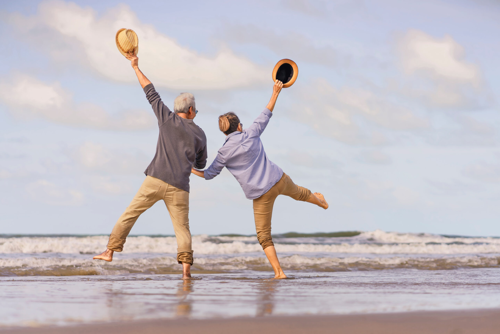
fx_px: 1181
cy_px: 167
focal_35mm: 85
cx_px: 250
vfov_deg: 16.1
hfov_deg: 23.9
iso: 50
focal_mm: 85
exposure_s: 1/3200
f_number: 2.8
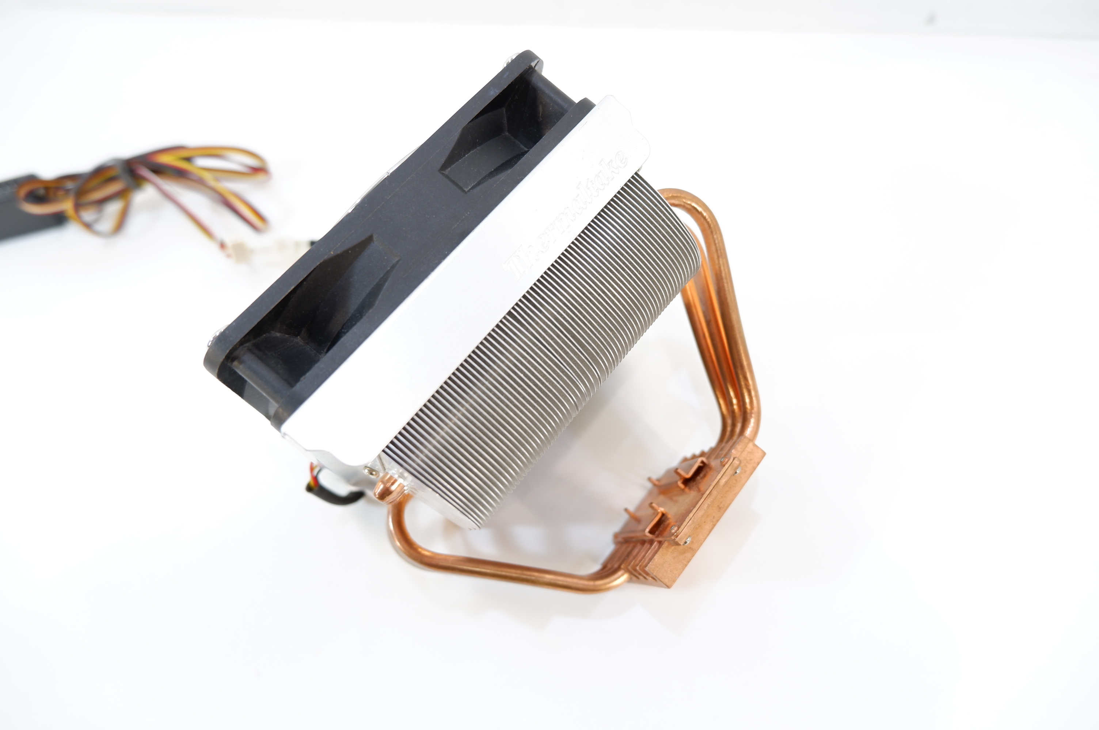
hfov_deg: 76.1
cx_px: 550
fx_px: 702
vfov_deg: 55.0
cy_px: 365
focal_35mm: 23
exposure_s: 1/52
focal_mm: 15
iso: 200
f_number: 3.5
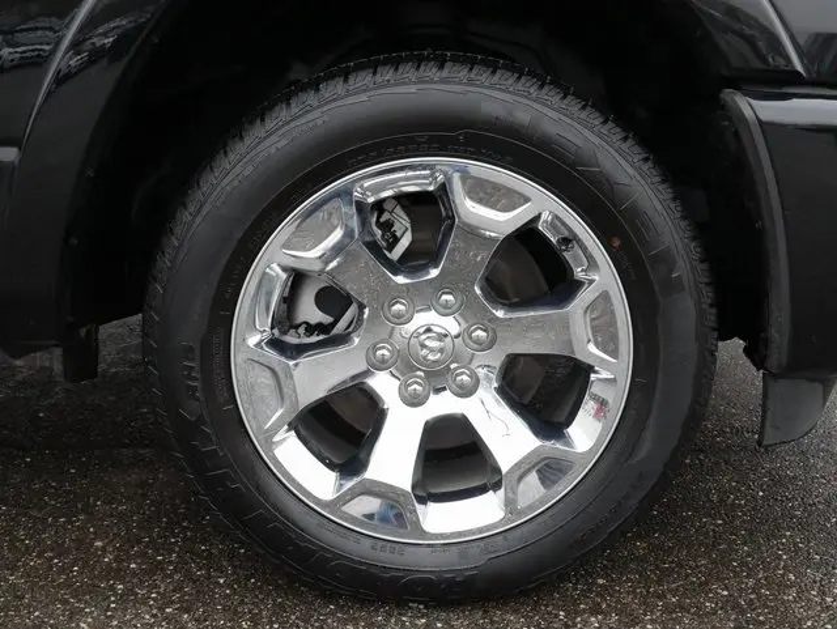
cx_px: 418
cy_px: 314
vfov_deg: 34.4
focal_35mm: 42
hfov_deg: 44.8
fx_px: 1016
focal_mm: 21
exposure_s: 1/50
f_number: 10
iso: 1250
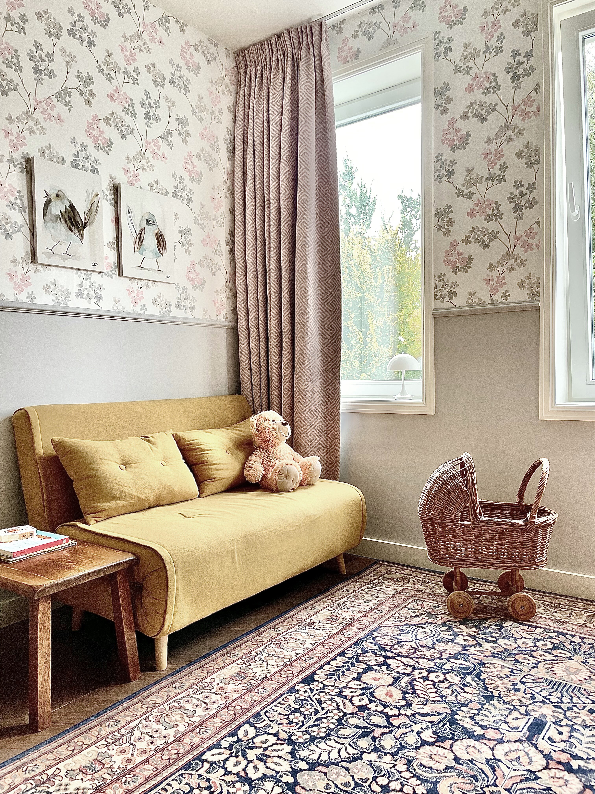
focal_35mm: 26
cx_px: 298
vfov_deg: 67.3
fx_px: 596
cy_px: 397
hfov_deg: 53.1
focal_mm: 4.2
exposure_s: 1/121
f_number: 1.6
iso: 100
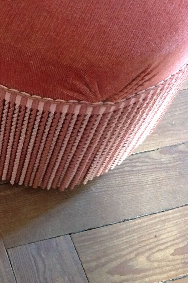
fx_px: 501
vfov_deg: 31.3
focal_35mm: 64
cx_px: -57
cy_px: 103
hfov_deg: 19.6
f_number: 2.4
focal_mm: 4.28
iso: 400
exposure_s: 1/15
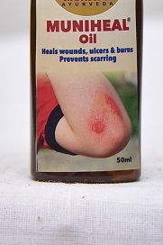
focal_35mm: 178
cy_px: 13
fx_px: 1210
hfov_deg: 7.7
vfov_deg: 11.5
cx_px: 94
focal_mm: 92
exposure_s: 1/125
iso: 1600
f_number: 4.5
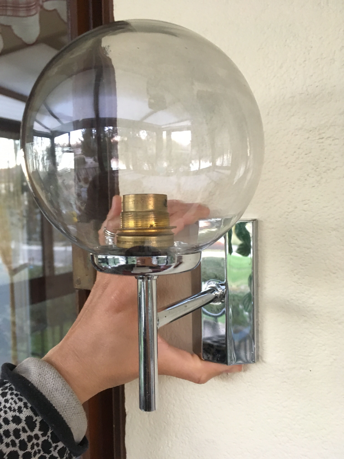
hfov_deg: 48.2
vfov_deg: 61.7
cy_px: 230
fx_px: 384
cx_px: 172
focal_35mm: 29
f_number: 2.2
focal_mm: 4.15
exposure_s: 1/33
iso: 250
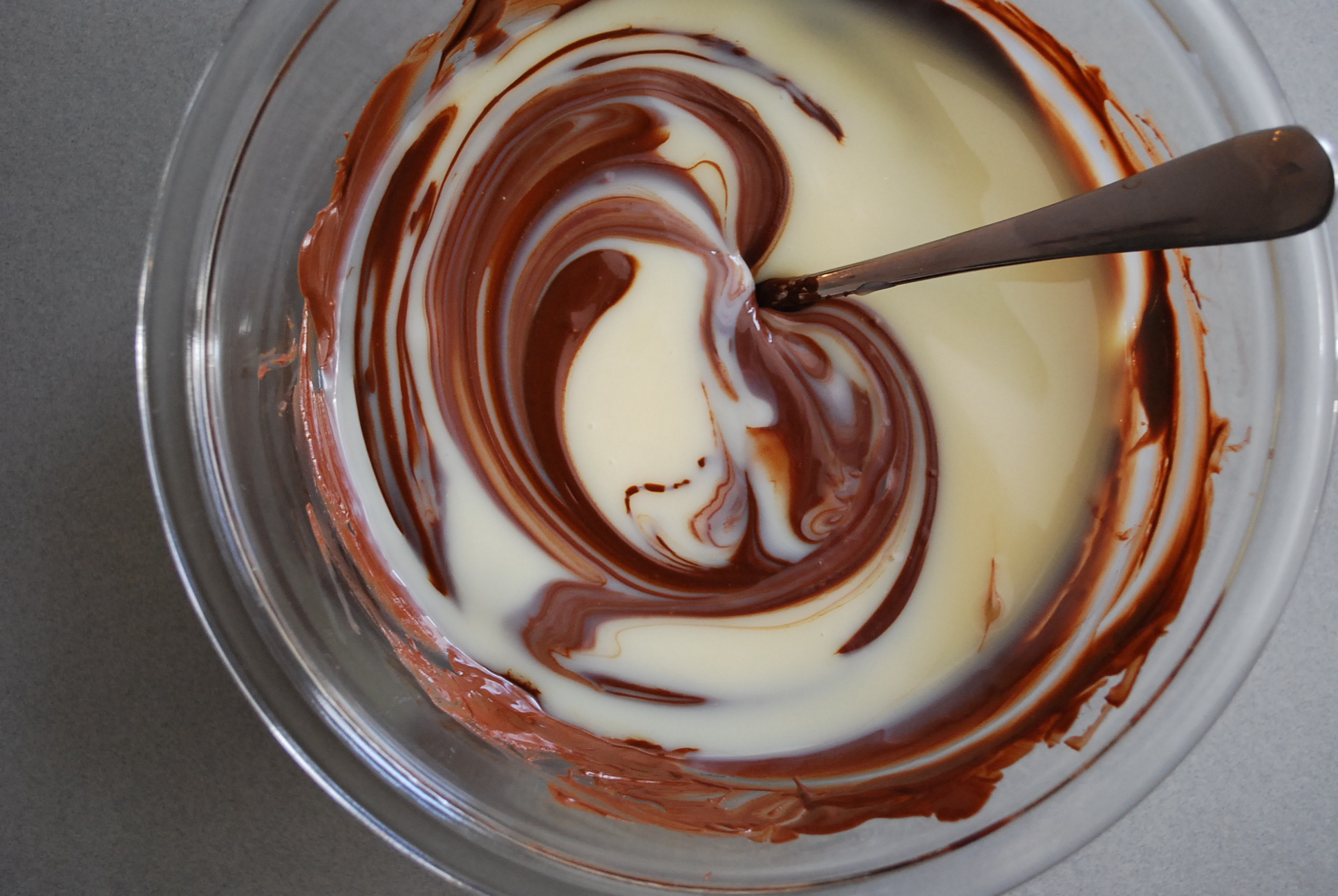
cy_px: 448
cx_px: 669
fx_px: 1563
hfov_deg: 46.3
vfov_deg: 32.0
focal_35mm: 42
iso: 800
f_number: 4.5
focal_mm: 28
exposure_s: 1/30
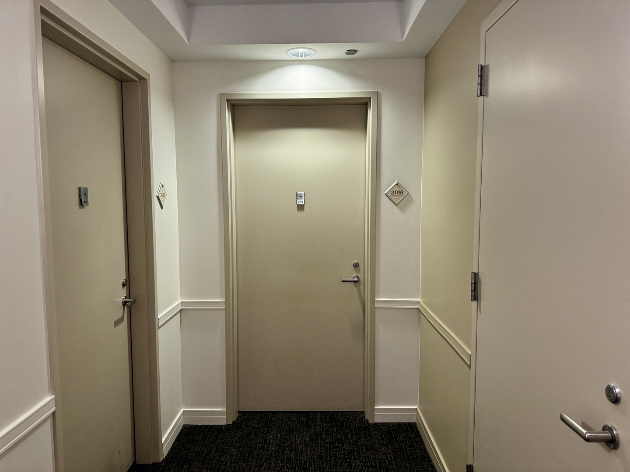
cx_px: 315
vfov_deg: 56.8
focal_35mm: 24
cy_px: 236
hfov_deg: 71.6
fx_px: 437
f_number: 1.78
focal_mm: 6.76
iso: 250
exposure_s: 1/60
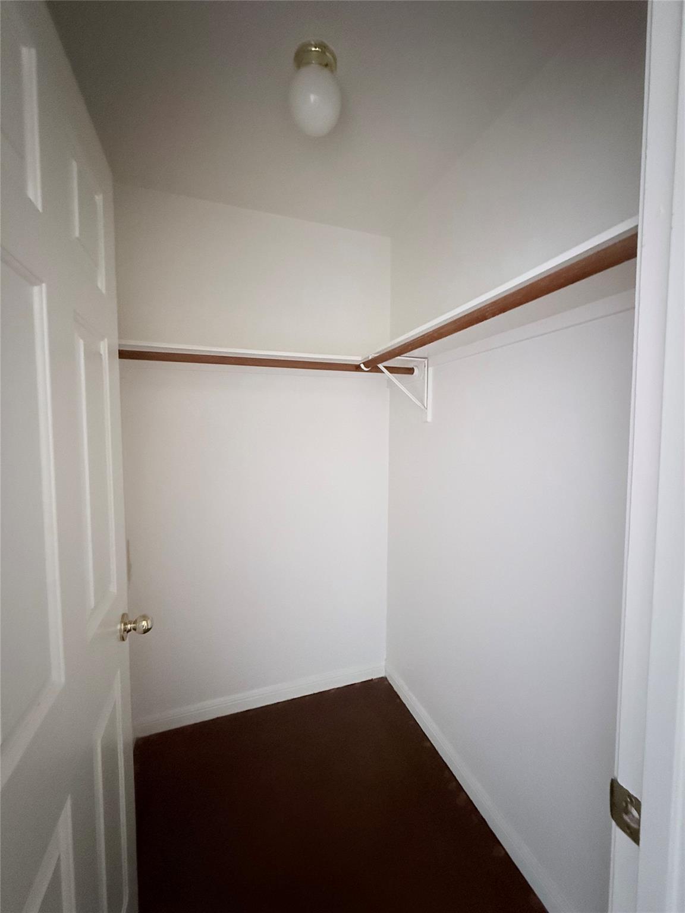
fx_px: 369
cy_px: 456
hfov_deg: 85.7
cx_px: 342
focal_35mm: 14
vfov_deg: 102.1
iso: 1600
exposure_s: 1/40
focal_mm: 2.22
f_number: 2.2
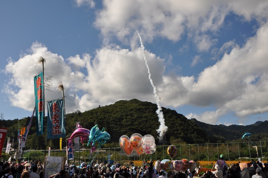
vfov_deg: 38.2
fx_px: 257
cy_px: 83
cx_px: 129
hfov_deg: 55.1
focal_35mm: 35
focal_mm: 21
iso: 200
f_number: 11
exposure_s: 1/500
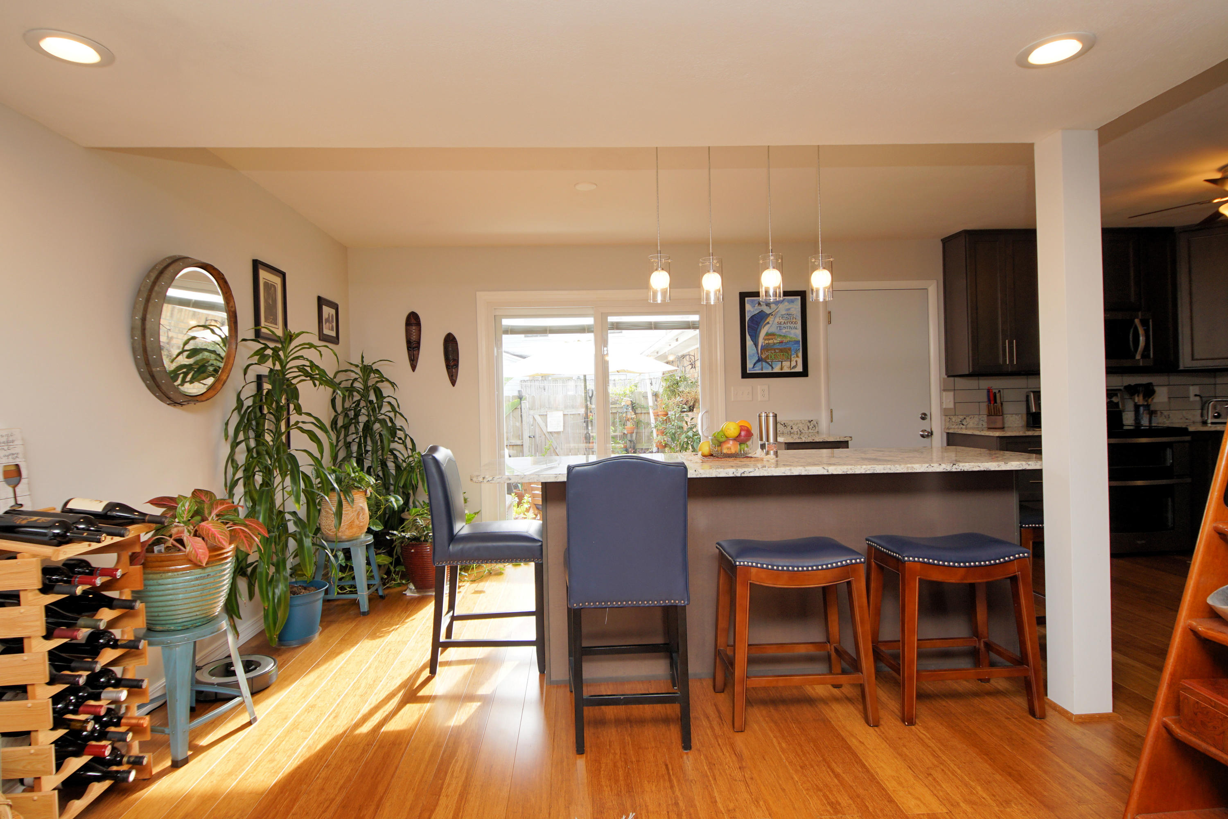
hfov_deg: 90.0
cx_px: 614
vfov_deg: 67.4
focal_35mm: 18
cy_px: 410
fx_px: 614
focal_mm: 12
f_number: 5
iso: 200
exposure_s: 1/60
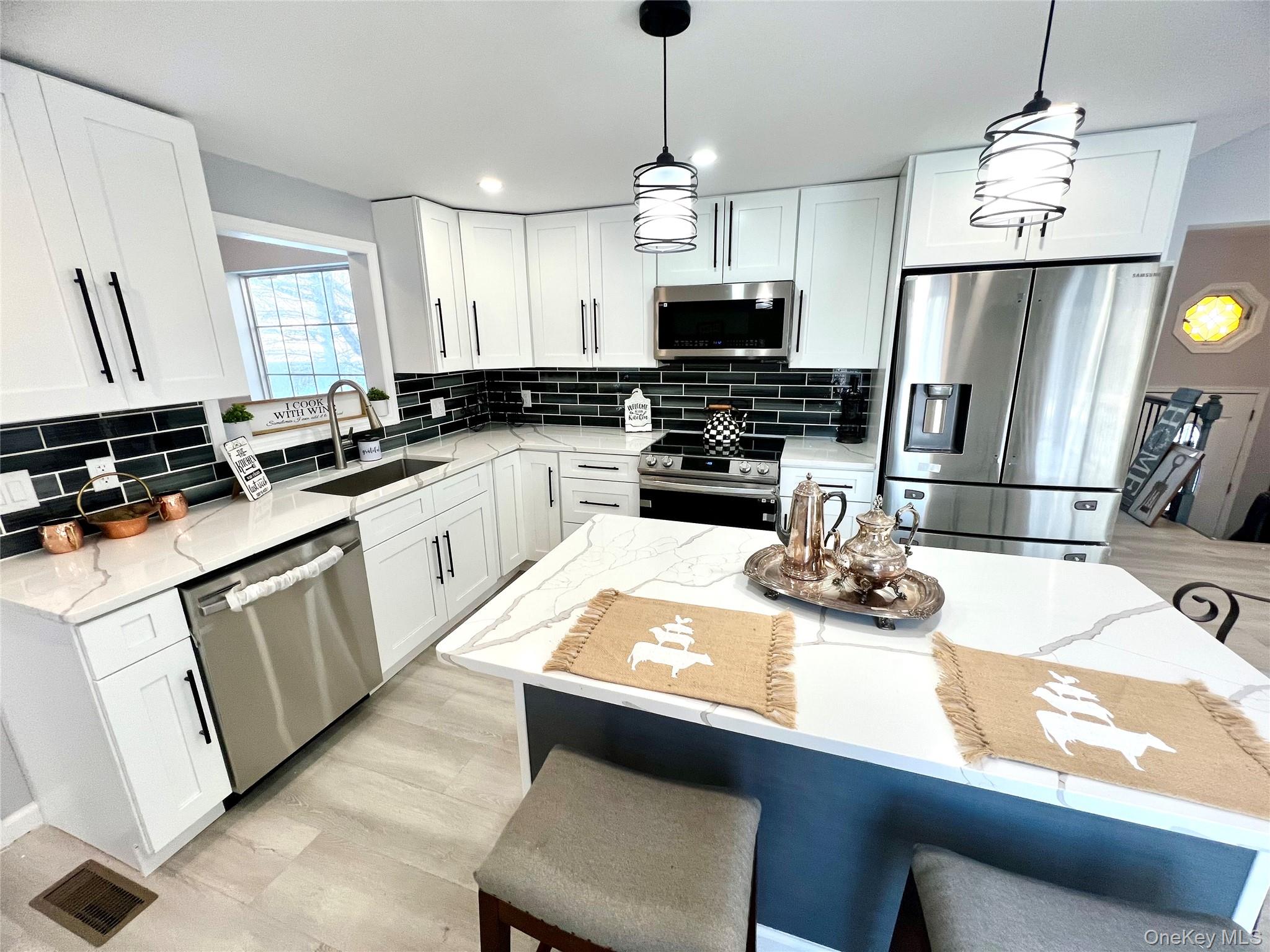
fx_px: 477
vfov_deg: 89.9
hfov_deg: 106.2
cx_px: 635
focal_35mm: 13
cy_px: 476
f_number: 1.8
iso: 100
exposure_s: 1/120
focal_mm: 1.57
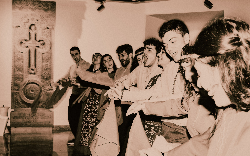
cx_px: 125
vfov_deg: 25.8
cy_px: 83
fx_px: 341
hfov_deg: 40.3
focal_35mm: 50
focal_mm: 49
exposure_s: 1/15
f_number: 11
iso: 1600
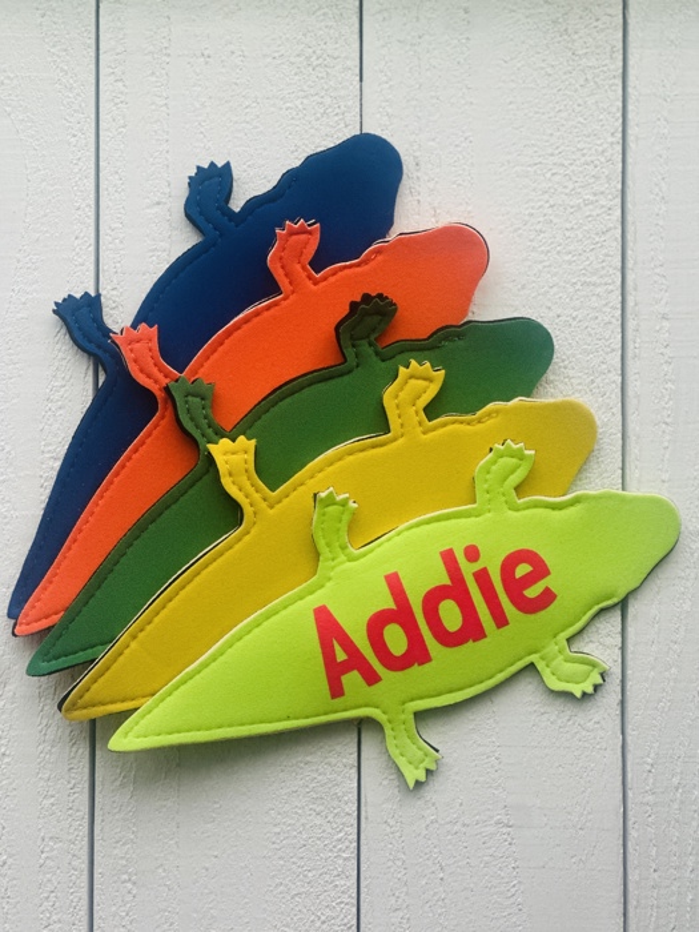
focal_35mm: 77
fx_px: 2073
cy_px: 466
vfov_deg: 25.3
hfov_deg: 19.1
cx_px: 350
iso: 250
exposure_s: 1/71
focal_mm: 9
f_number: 2.8
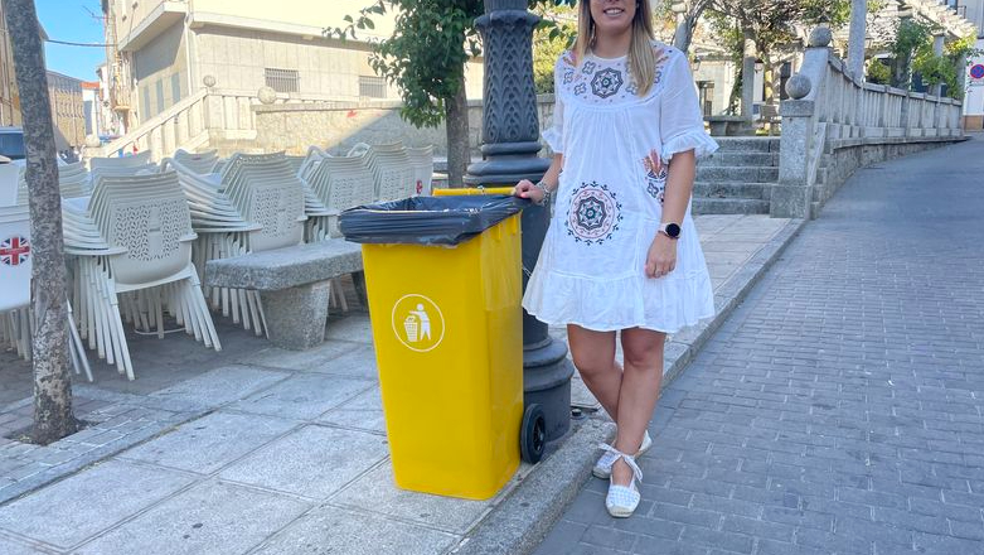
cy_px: 254
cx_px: 503
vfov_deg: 40.2
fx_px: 757
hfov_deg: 66.0
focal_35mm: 29
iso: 32
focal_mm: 4.2
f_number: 1.6
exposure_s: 1/711
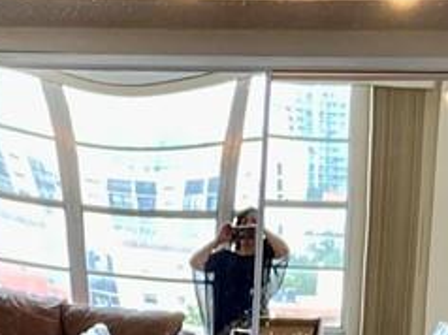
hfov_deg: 11.2
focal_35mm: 175
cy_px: 804
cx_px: 32
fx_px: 2263
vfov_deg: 7.9
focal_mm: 4.25
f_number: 1.8
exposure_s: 1/120
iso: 125
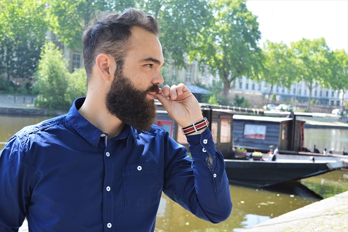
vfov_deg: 28.9
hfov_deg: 42.4
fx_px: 449
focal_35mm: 46
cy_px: 116
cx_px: 174
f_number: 5.6
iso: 110
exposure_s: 1/125
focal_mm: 31
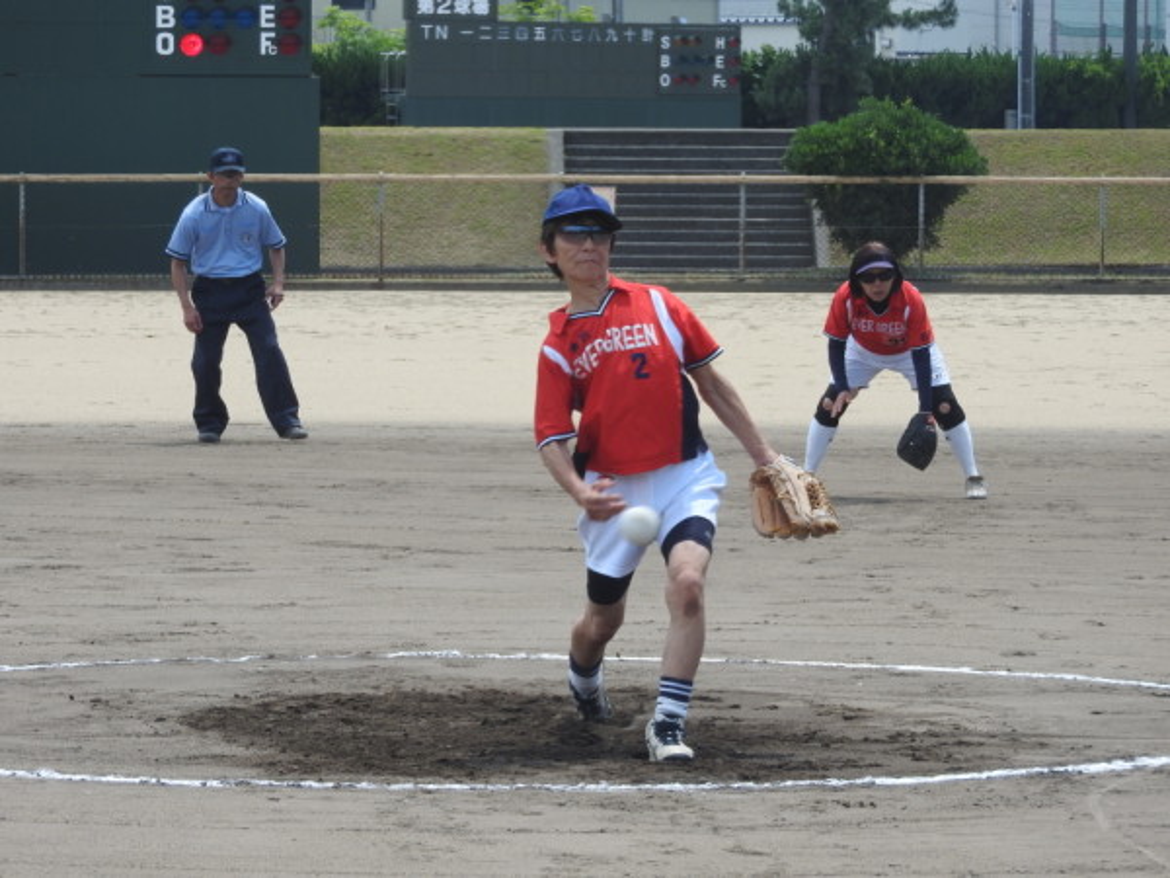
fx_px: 6760
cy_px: 439
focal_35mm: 200
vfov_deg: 7.4
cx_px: 585
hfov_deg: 9.9
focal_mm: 35.8
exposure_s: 1/400
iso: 100
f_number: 5.3
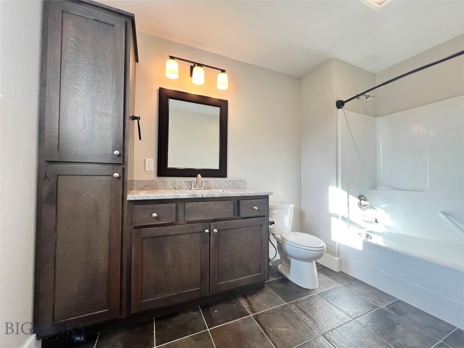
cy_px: 174
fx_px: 174
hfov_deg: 106.2
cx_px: 232
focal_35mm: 13
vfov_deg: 89.9
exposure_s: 1/120
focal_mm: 1.57
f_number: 1.8
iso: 160
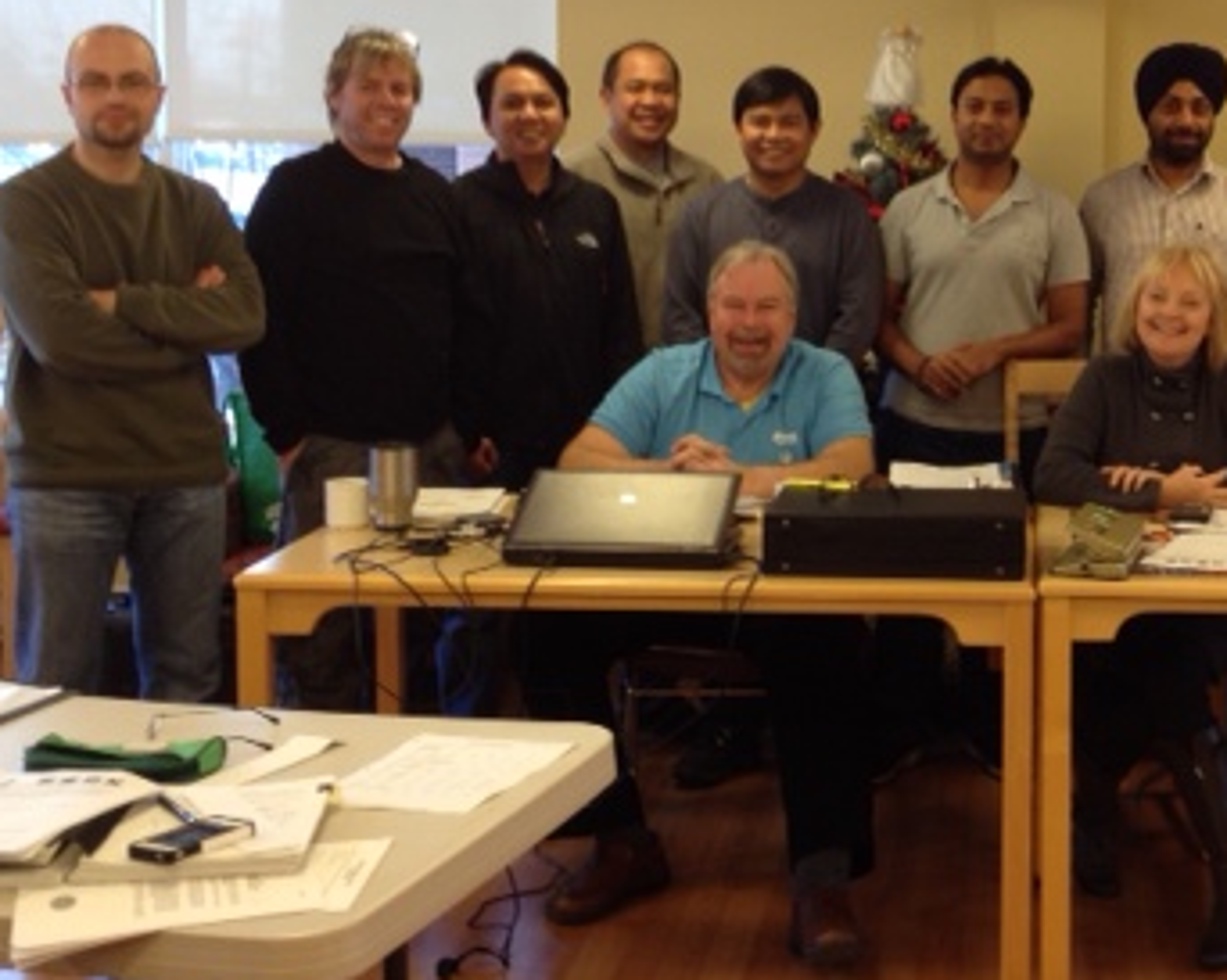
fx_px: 2322
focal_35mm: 64
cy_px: 323
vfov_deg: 23.7
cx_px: 944
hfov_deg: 29.1
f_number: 2.4
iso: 64
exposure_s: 1/20
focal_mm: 4.28
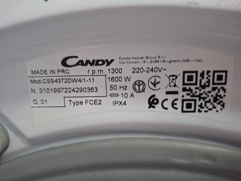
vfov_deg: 58.9
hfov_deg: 73.9
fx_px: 160
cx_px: 120
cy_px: 90
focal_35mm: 23
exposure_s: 1/25
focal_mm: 5.54
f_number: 1.8
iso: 320
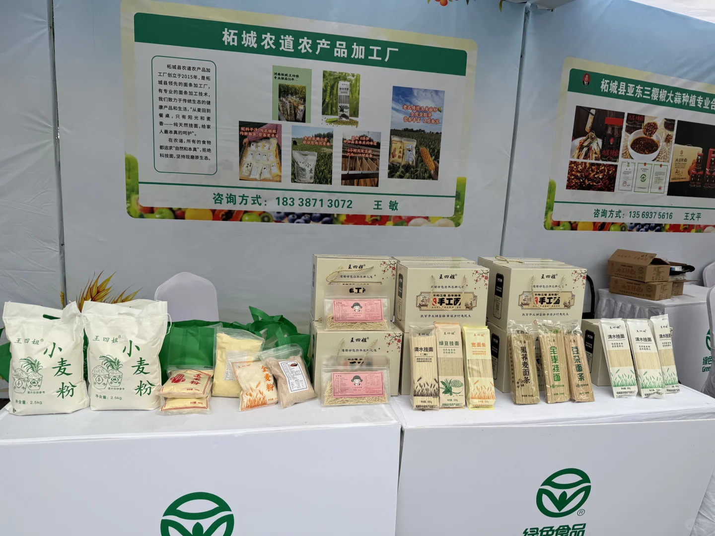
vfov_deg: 56.8
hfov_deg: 71.6
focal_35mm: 24
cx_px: 358
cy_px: 268
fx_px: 496
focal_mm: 6.76
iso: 80
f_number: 1.78
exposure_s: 1/450
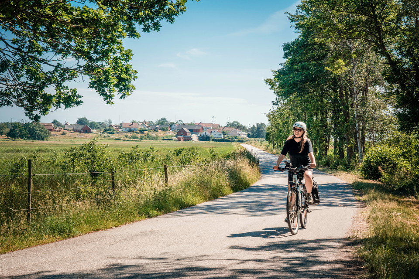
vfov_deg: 22.3
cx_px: 210
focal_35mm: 61
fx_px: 710
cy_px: 140
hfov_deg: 32.9
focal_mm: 61
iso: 100
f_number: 14
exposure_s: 1/100
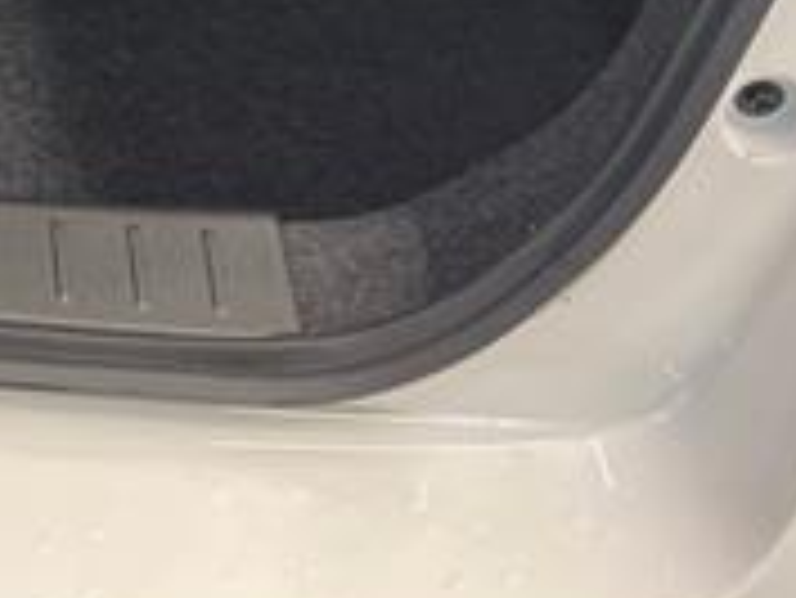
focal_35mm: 94
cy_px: -130
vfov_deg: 15.2
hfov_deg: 18.5
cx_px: -400
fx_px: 2163
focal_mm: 5.7
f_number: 1.5
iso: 320
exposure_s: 1/60
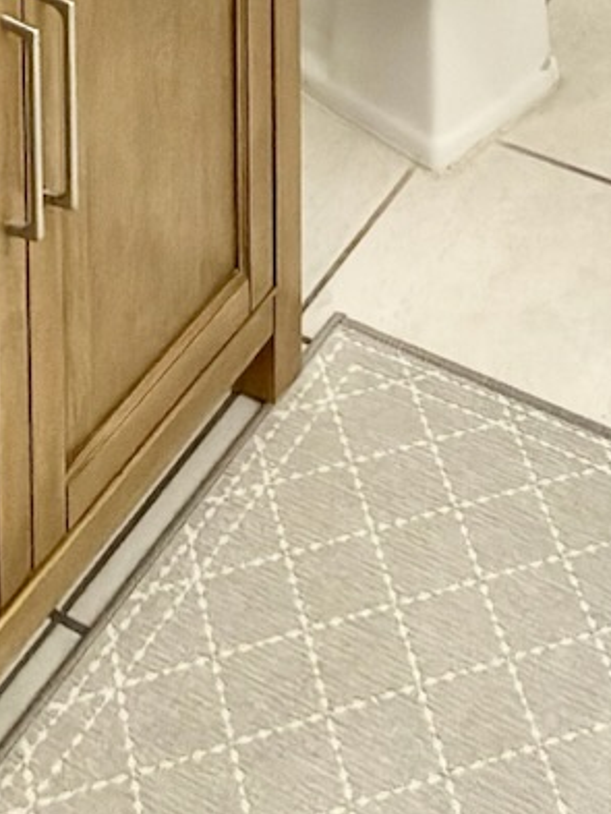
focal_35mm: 73
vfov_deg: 18.0
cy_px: -831
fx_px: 1717
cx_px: 476
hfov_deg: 20.0
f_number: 2.2
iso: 40
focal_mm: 2.22
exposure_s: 1/40
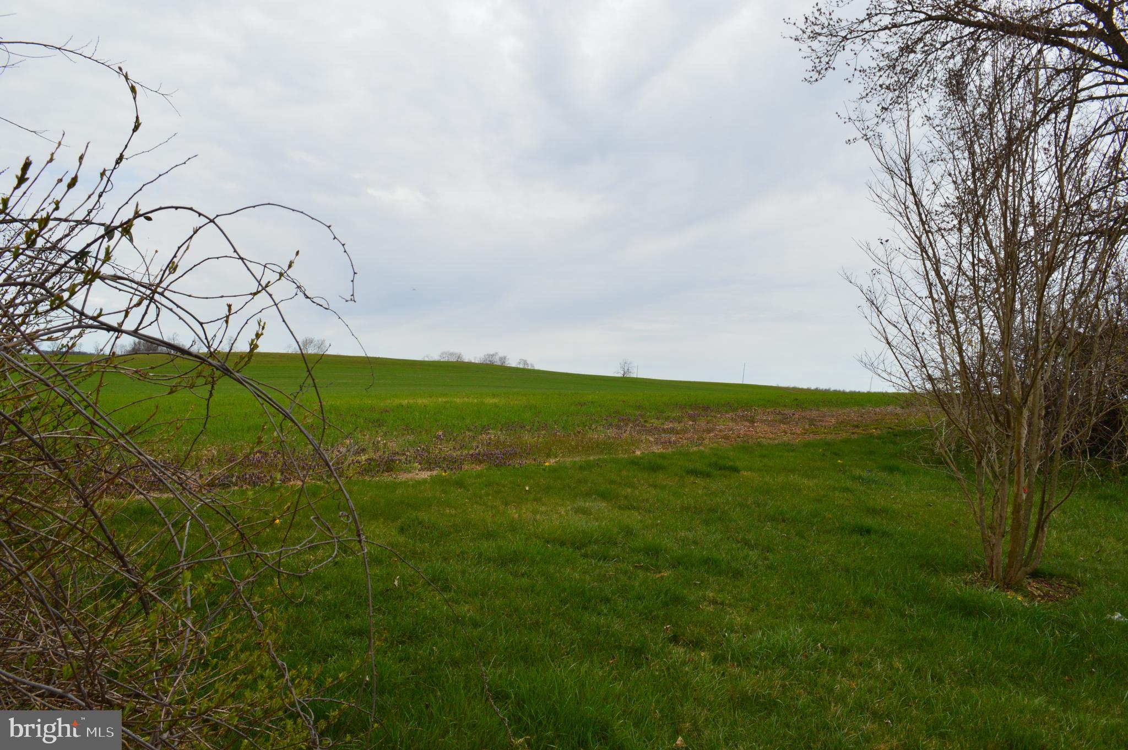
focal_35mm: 27
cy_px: 375
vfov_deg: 47.8
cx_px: 564
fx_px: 845
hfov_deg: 67.4
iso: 400
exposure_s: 1/320
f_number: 10
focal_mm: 18
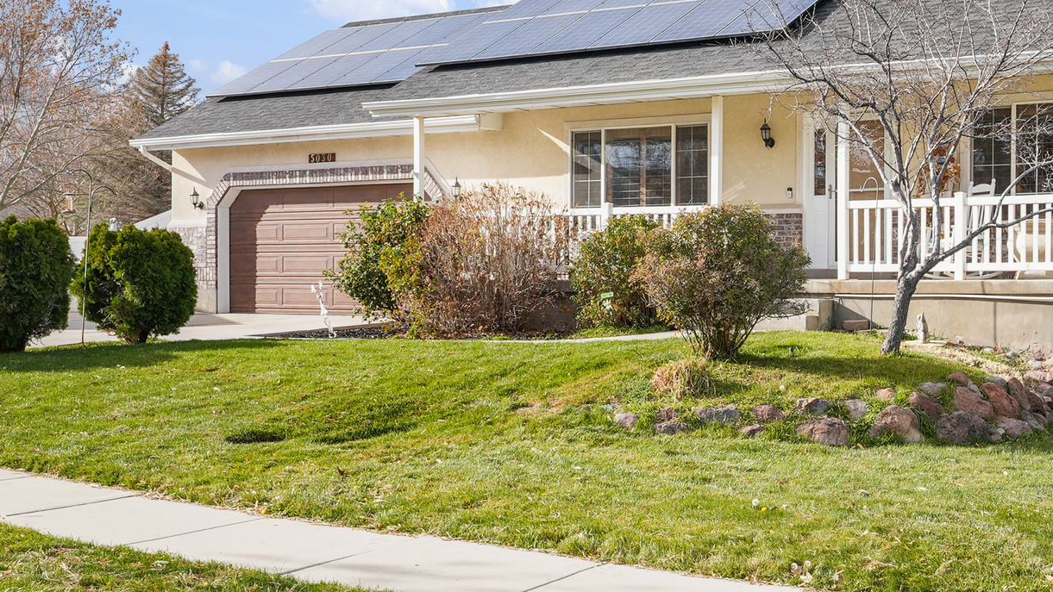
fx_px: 1424
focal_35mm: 51
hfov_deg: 39.3
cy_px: 293
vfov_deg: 23.5
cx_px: 812
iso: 250
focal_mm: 29
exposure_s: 1/320
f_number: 9
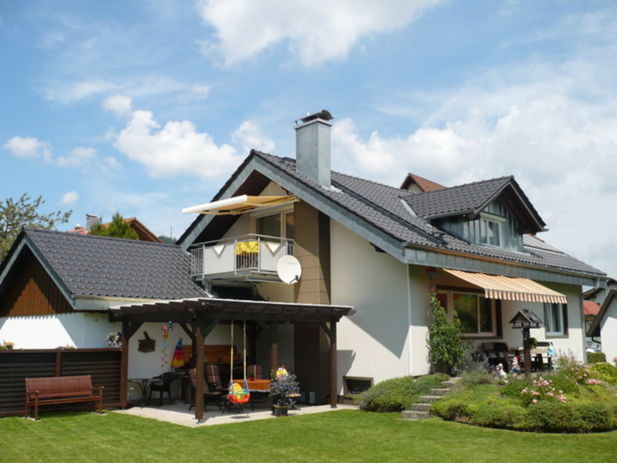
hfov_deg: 52.6
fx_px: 624
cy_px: 232
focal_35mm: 35
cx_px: 308
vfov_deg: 40.7
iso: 100
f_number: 8
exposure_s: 1/200
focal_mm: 5.8
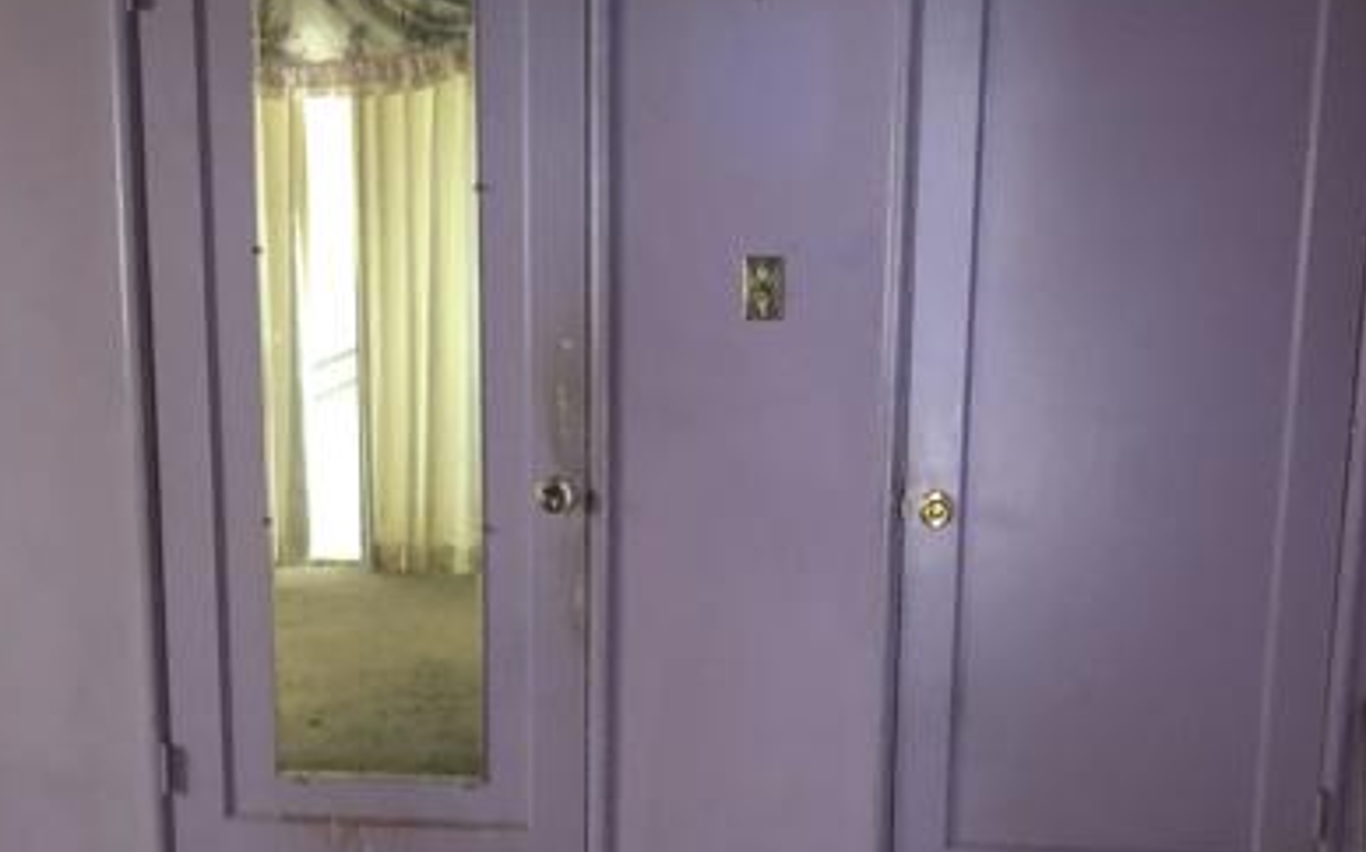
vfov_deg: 26.2
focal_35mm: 49
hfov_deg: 40.9
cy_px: 518
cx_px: 810
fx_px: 1823
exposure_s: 1/4
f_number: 1.8
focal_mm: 3.99
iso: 100
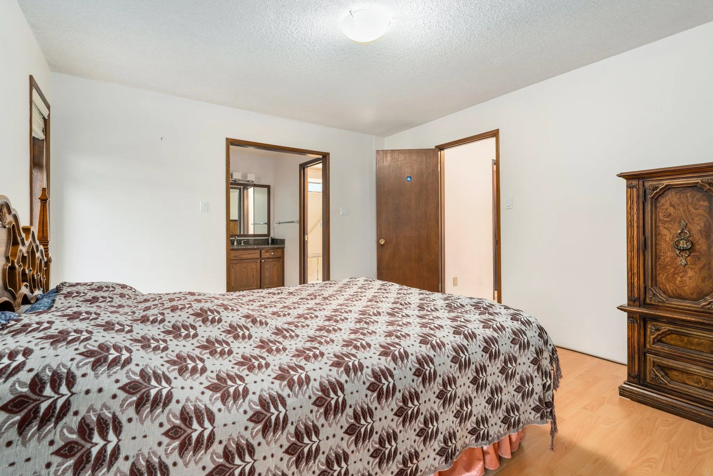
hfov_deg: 96.7
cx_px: 356
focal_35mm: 16
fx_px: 317
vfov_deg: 73.8
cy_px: 238
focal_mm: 16
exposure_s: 1.6
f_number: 7.1
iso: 500
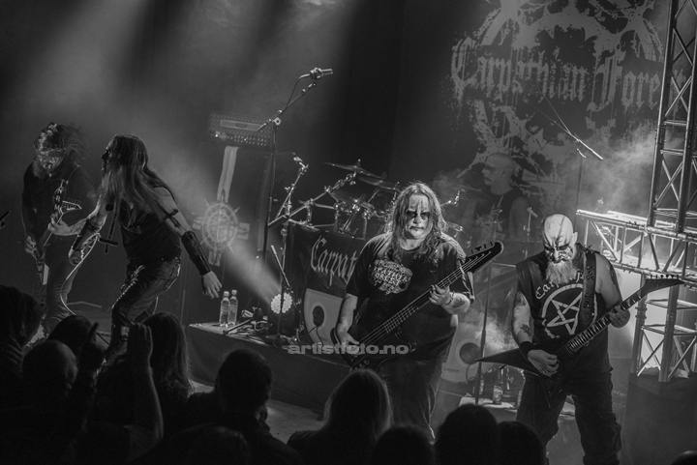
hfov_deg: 25.3
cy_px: 232
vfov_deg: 17.1
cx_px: 348
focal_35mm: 80
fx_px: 1550
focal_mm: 80
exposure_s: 1/640
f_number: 3.2
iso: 6400
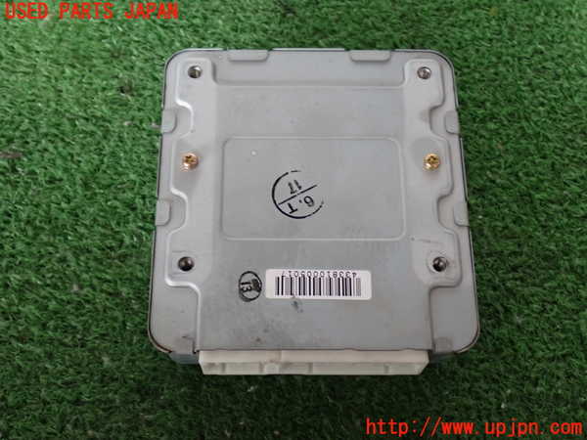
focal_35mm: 47
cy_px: 220
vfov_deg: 30.9
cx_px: 294
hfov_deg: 40.4
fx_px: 797
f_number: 3.1
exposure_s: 1/50
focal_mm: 8.4
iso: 500
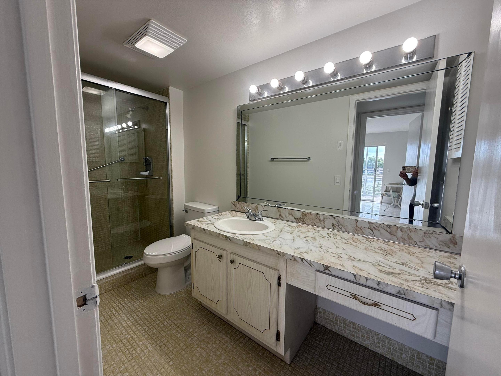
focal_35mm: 14
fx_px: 203
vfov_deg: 85.7
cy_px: 188
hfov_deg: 102.1
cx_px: 250
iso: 64
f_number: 2.2
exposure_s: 1/120
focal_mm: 2.22
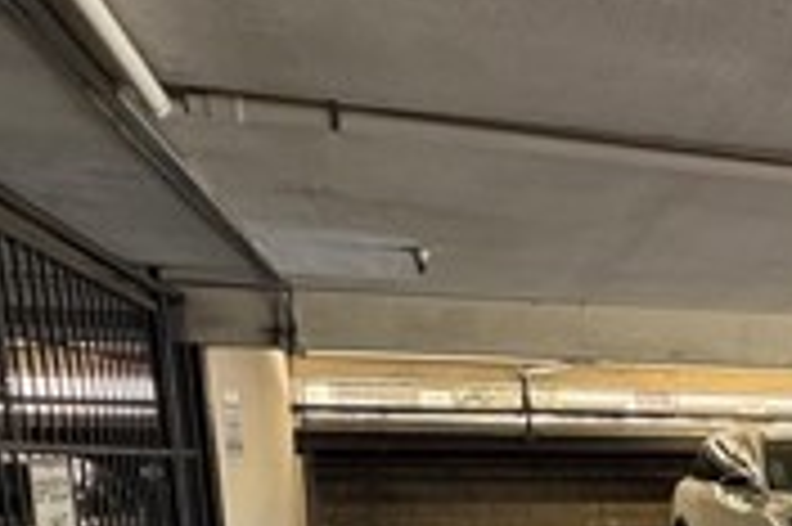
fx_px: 1165
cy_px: 688
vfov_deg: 22.7
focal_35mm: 53
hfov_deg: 33.2
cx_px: 855
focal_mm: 2.22
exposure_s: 1/60
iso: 320
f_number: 2.2
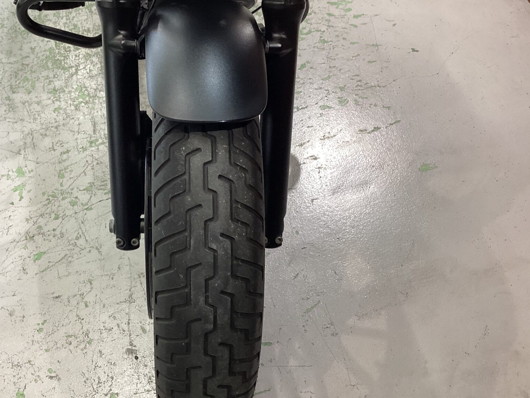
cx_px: 209
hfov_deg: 47.6
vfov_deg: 36.8
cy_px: 201
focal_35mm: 39
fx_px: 597
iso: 80
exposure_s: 1/50
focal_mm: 3.3
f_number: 2.4
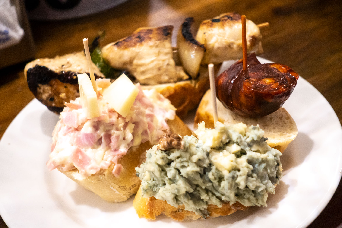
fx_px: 665
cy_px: 114
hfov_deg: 28.8
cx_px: 171
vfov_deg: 19.5
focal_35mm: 70
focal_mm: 25.7
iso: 1600
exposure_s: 1/160
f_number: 2.8
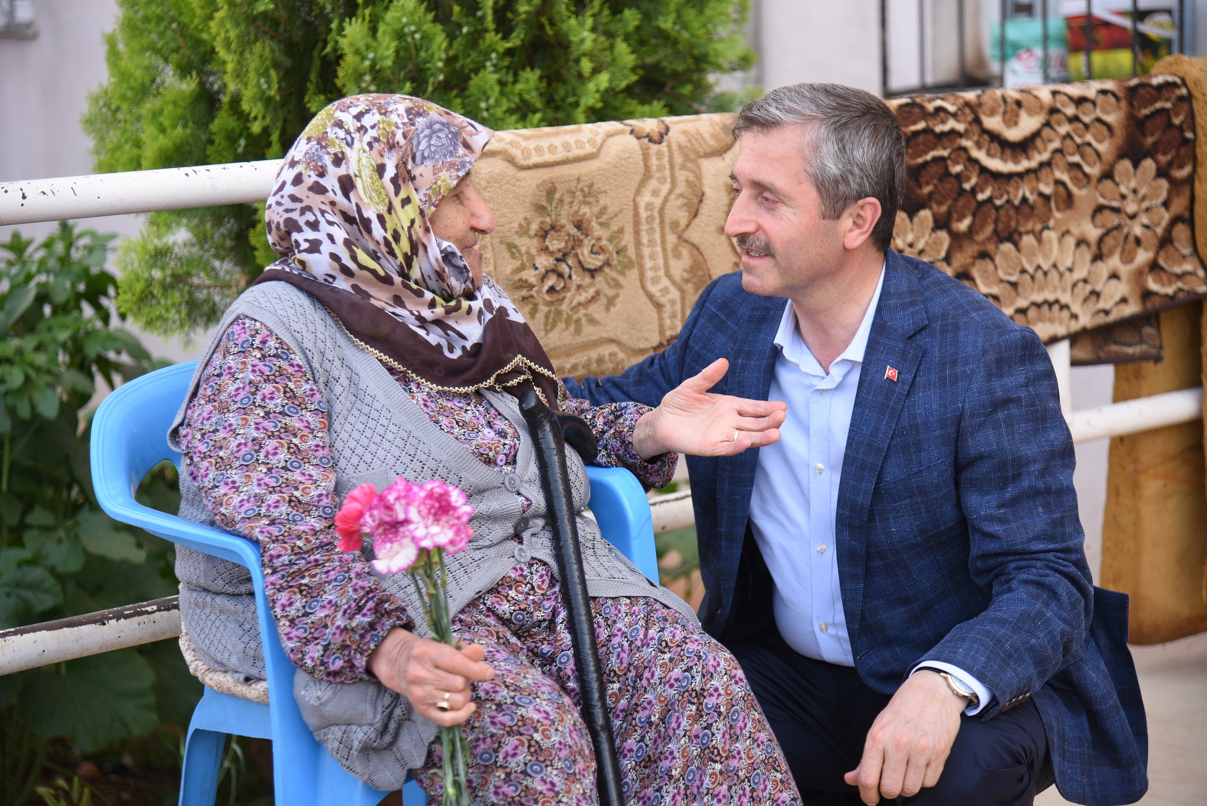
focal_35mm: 85
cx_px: 604
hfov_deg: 23.9
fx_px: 2851
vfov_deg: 16.1
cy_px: 403
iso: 100
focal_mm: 85
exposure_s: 1/125
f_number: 4
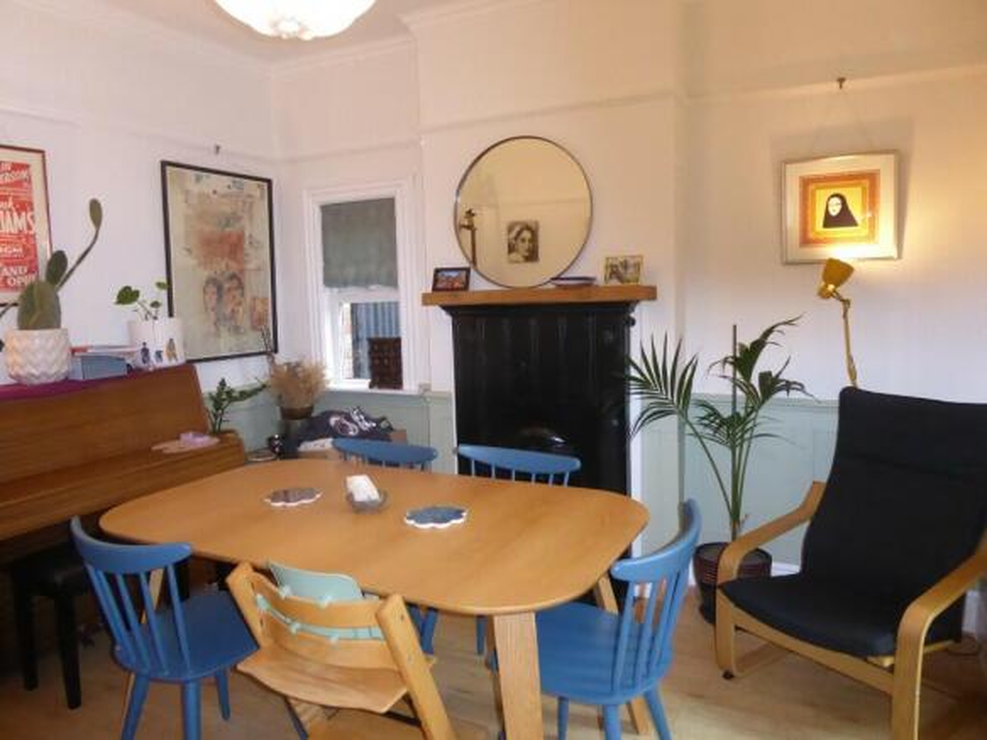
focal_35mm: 25
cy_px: 370
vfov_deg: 54.9
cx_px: 494
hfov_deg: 69.4
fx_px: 713
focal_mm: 4.3
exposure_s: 1/60
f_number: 3.3
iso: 800
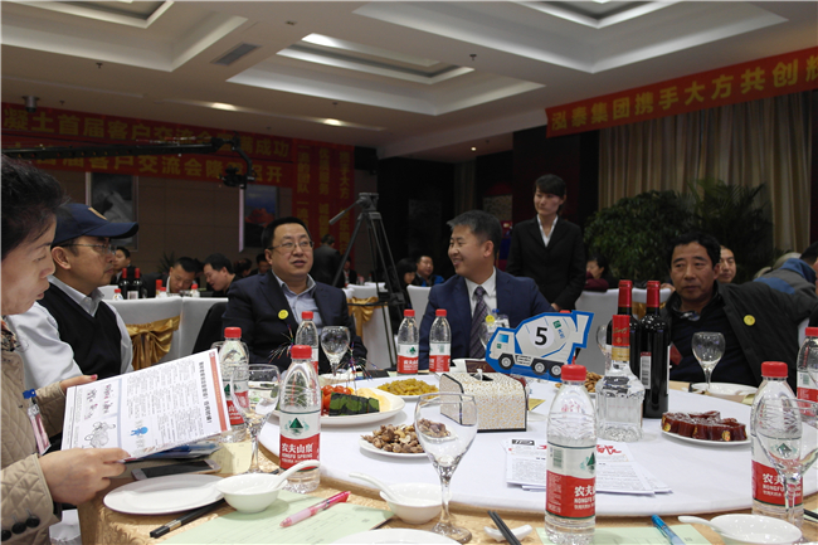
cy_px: 272
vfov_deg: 43.6
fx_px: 681
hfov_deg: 61.9
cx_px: 409
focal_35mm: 30
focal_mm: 20
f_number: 3.5
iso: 400
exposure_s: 1/60
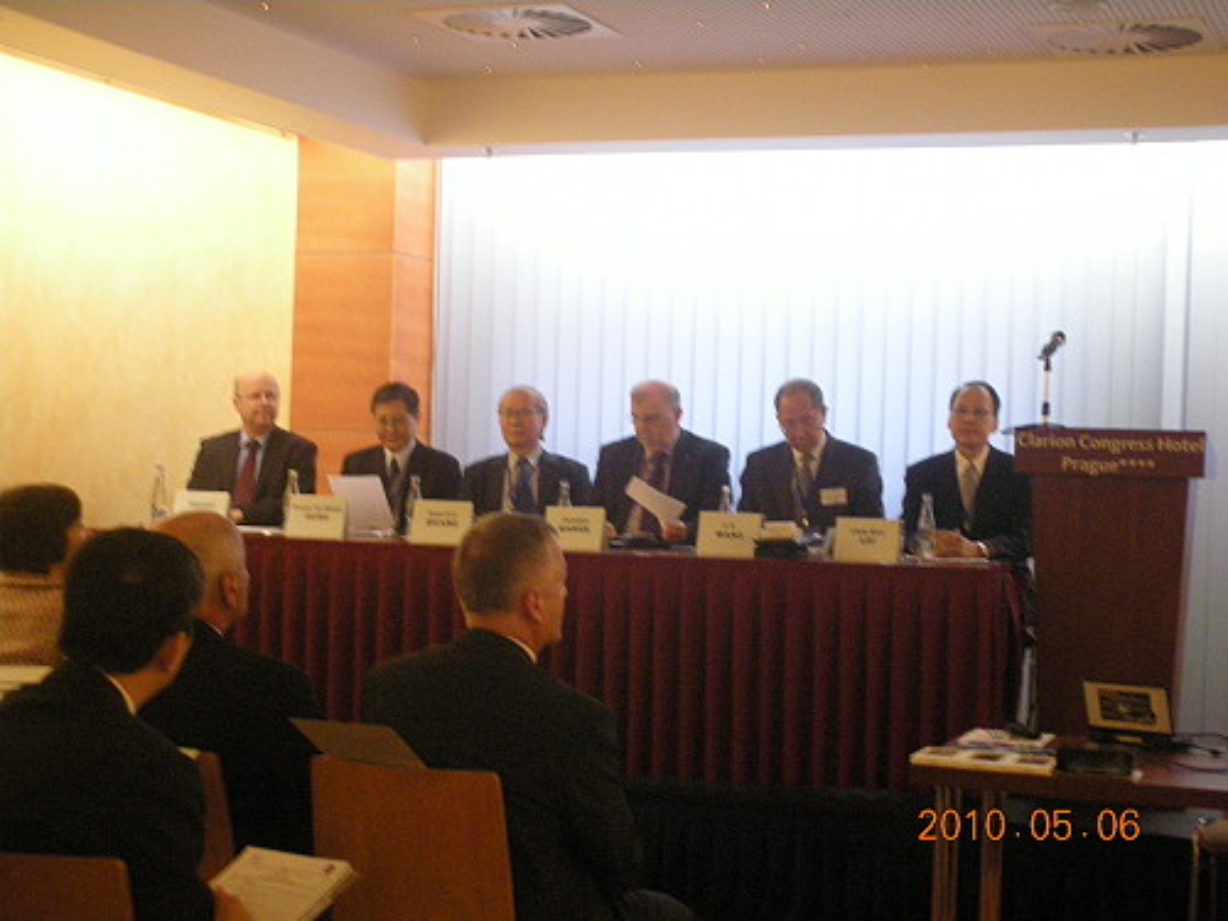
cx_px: 614
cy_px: 460
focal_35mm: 61
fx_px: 2164
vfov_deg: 24.0
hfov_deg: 31.7
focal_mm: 10.1
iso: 367
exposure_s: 1/8
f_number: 3.7
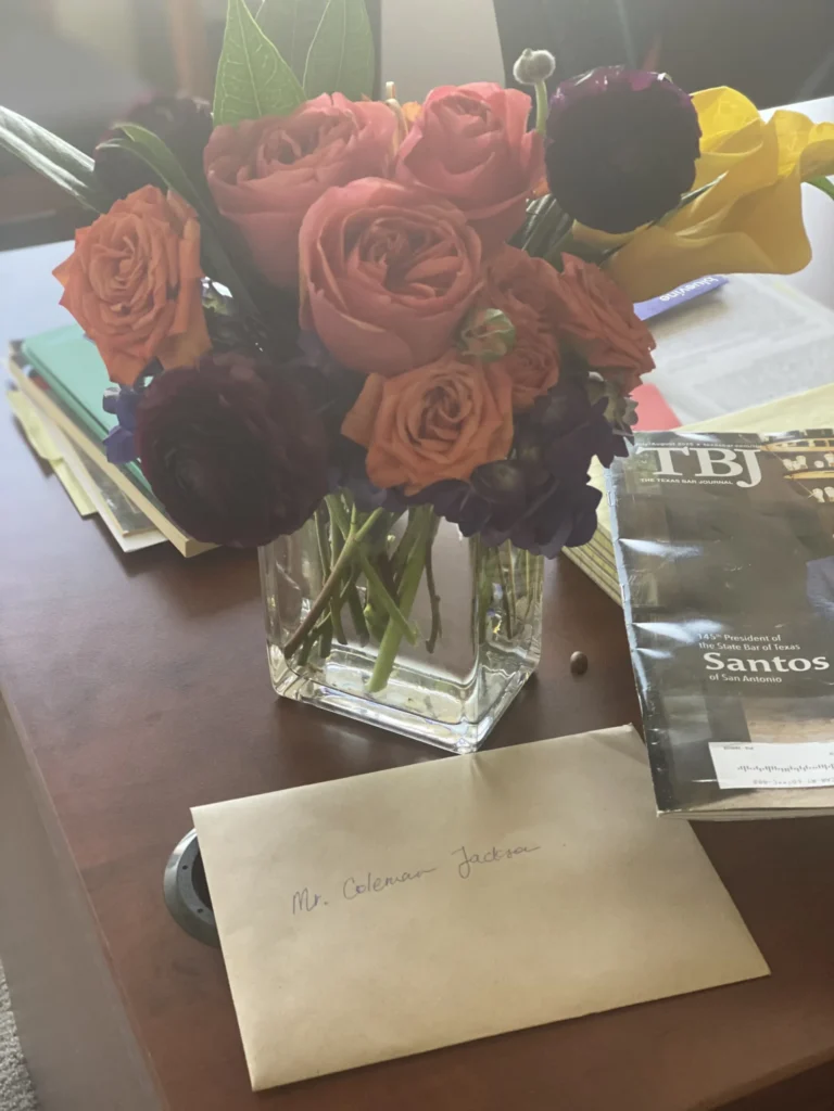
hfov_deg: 28.0
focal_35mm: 52
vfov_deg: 36.8
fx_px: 1670
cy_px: 556
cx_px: 417
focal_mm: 6
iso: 160
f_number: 2
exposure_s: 1/122
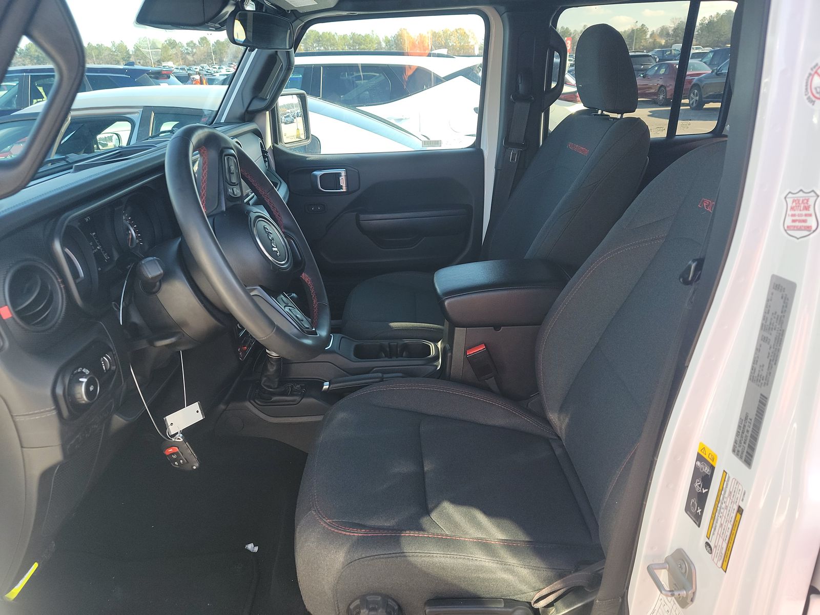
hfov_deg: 71.6
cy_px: 308
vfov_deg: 56.8
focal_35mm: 24
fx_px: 569
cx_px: 410
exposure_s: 1/119
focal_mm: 6.7
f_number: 1.8
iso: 75
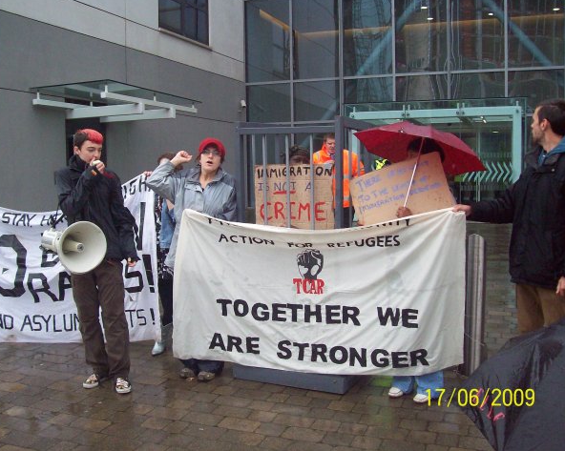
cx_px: 261
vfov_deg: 39.1
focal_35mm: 38
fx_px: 635
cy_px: 224
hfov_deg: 47.9
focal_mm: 6
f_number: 2.7
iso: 200
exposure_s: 1/243
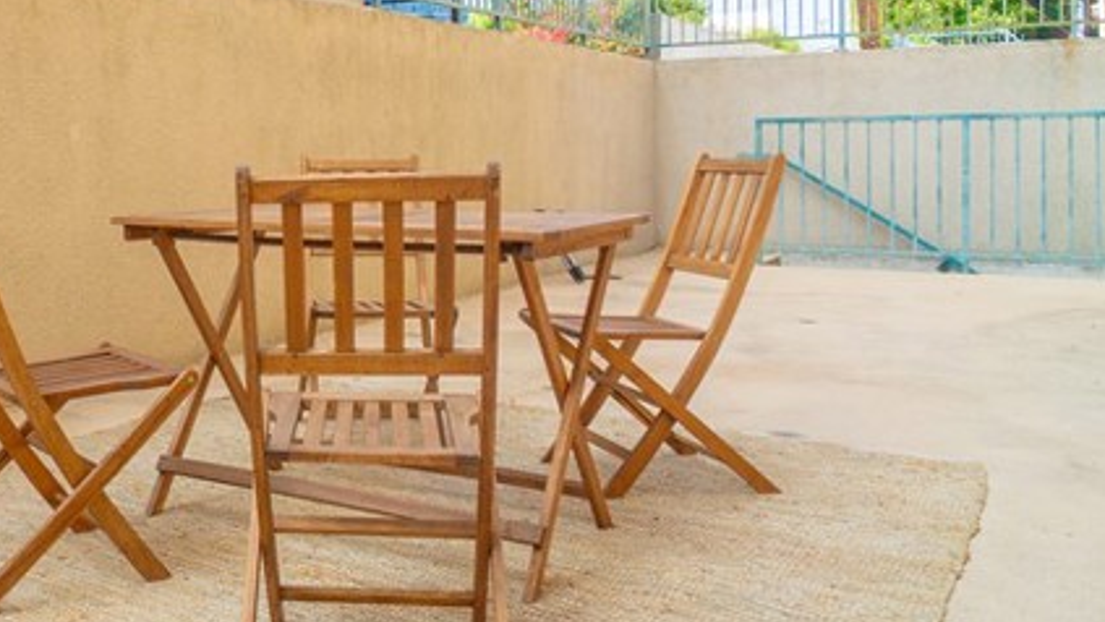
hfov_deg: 47.4
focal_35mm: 38
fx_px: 1113
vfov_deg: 30.7
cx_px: 110
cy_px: 154
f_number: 5.6
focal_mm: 10
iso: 100
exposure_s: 1/100
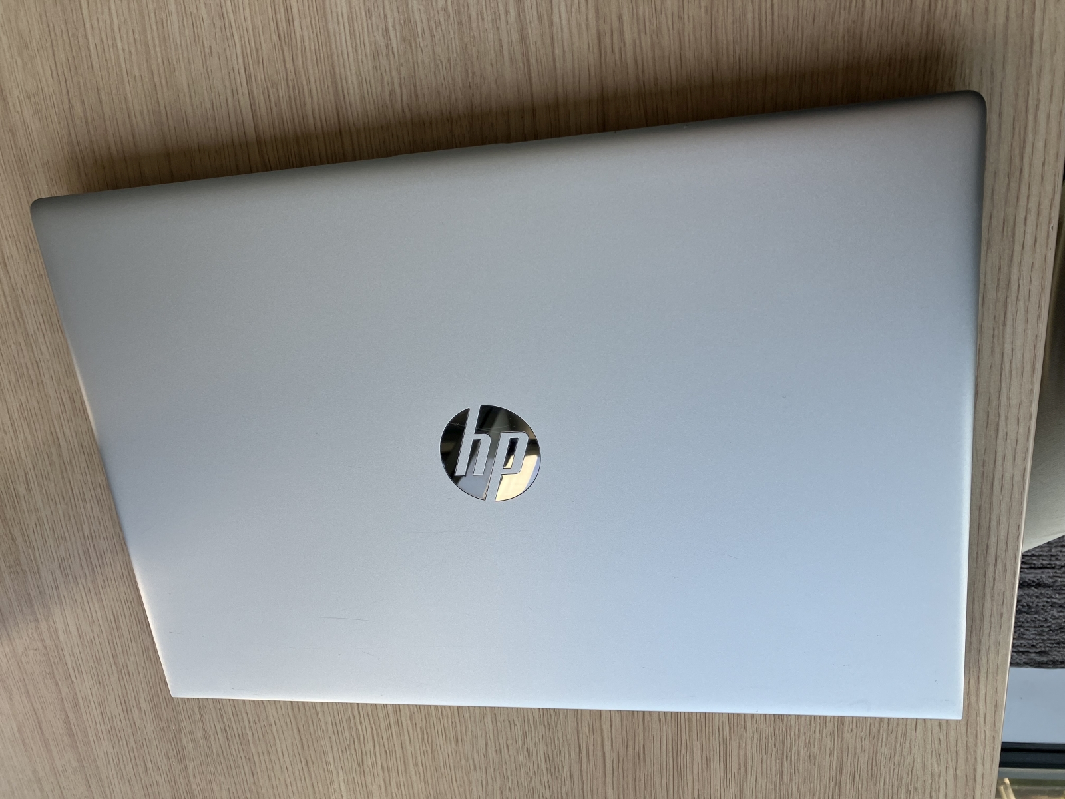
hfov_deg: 63.4
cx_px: 532
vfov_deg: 49.7
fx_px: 861
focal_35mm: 28
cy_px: 400
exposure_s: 1/121
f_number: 1.8
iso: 32
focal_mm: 3.99
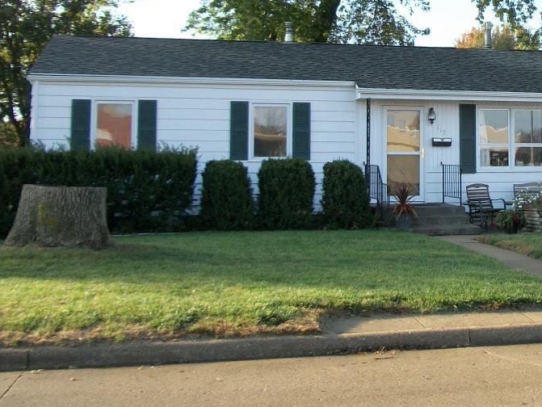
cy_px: 98
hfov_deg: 30.3
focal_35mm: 61
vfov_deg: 23.8
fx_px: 956
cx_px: 484
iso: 80
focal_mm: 5.7
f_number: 2.9
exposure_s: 1/320
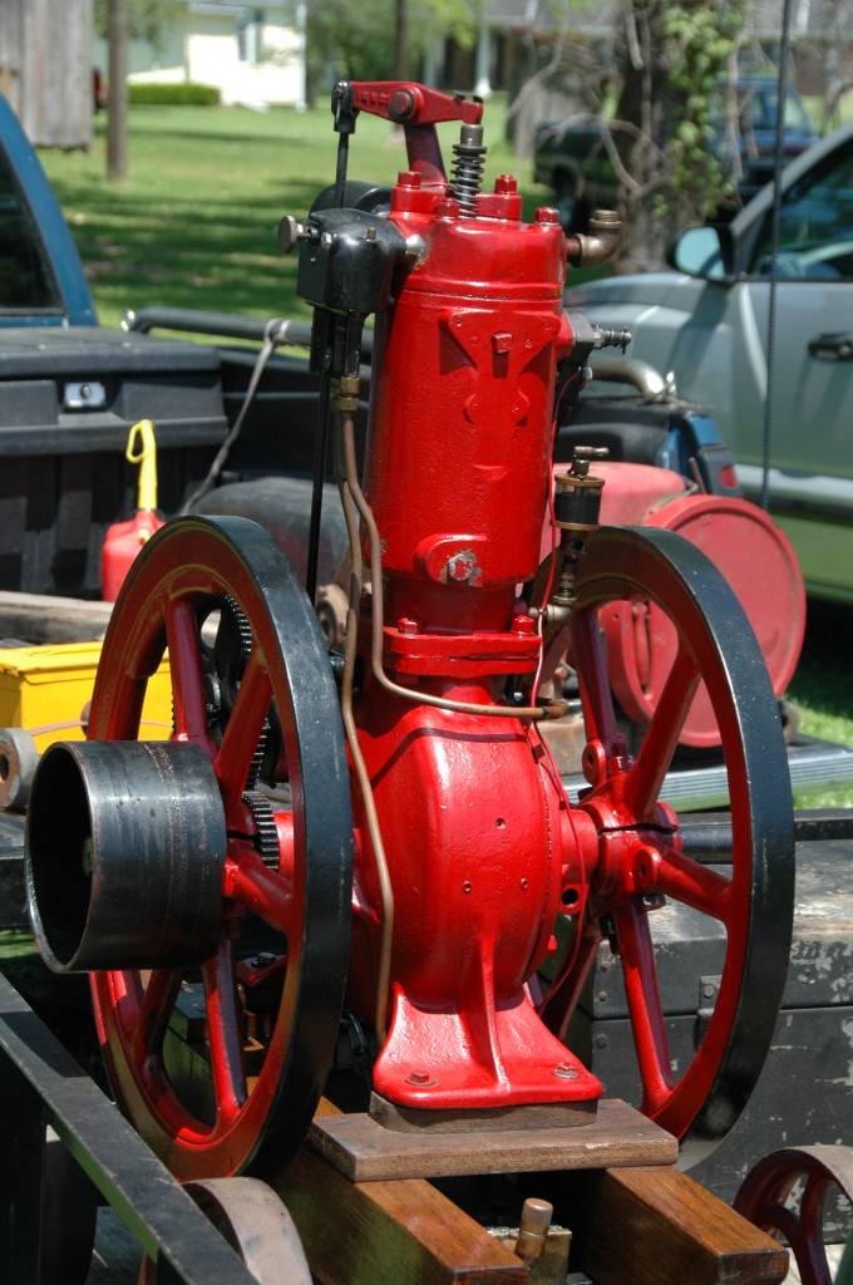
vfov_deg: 19.5
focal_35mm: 105
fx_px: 3742
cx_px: 426
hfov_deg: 13.0
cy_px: 642
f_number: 7.1
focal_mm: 70
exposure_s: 1/200
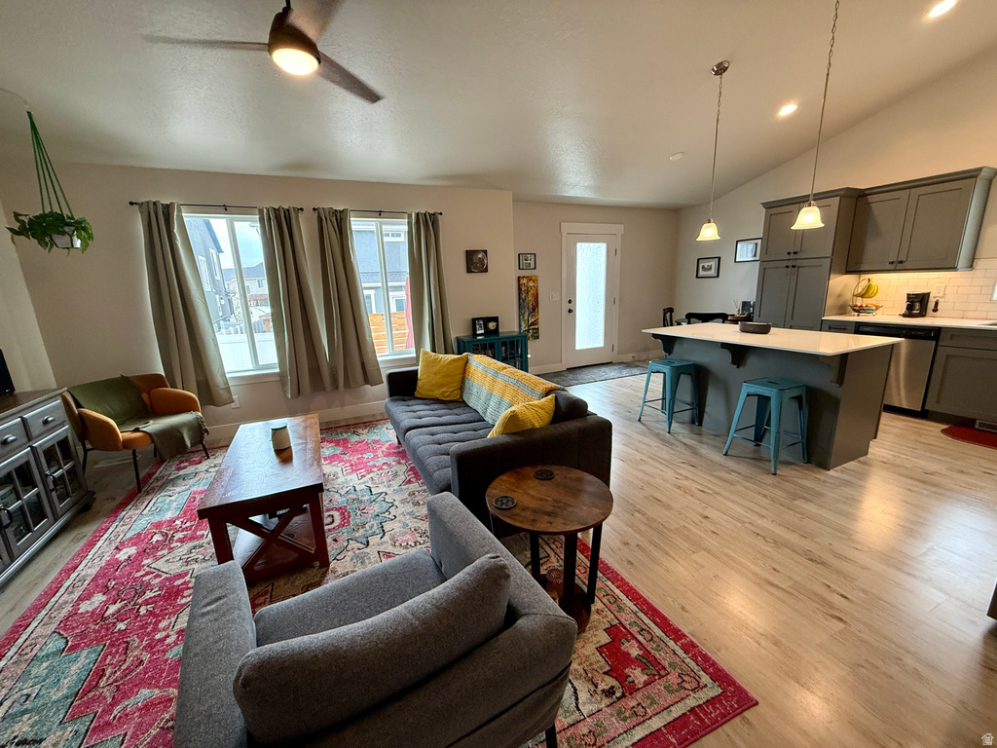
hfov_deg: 102.1
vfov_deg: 85.7
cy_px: 374
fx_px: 403
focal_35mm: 14
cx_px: 498
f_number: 2.2
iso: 320
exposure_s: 1/120
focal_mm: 2.22
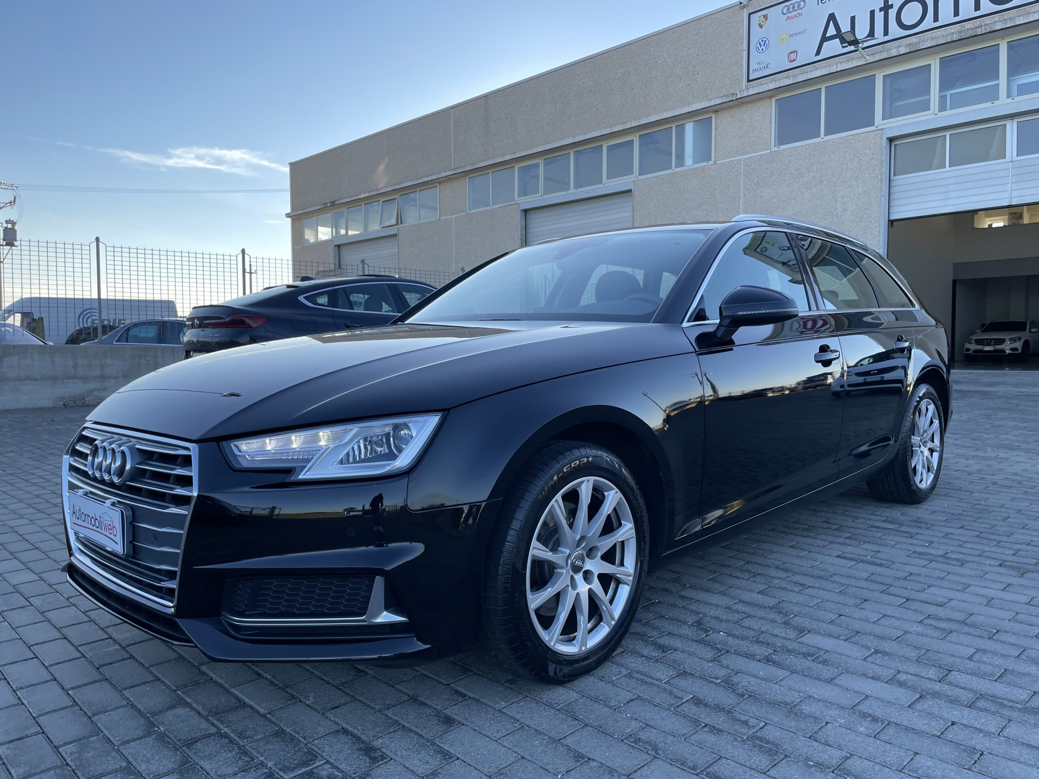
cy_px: 390
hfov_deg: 67.3
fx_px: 780
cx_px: 520
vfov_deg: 53.1
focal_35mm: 26
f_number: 1.6
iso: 32
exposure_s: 1/759
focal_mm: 4.2
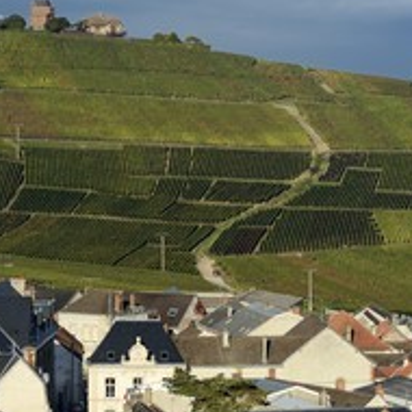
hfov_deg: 6.9
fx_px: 3420
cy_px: 217
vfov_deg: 6.9
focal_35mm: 254
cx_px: 167
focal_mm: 135
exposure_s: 1/200
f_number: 14
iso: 200
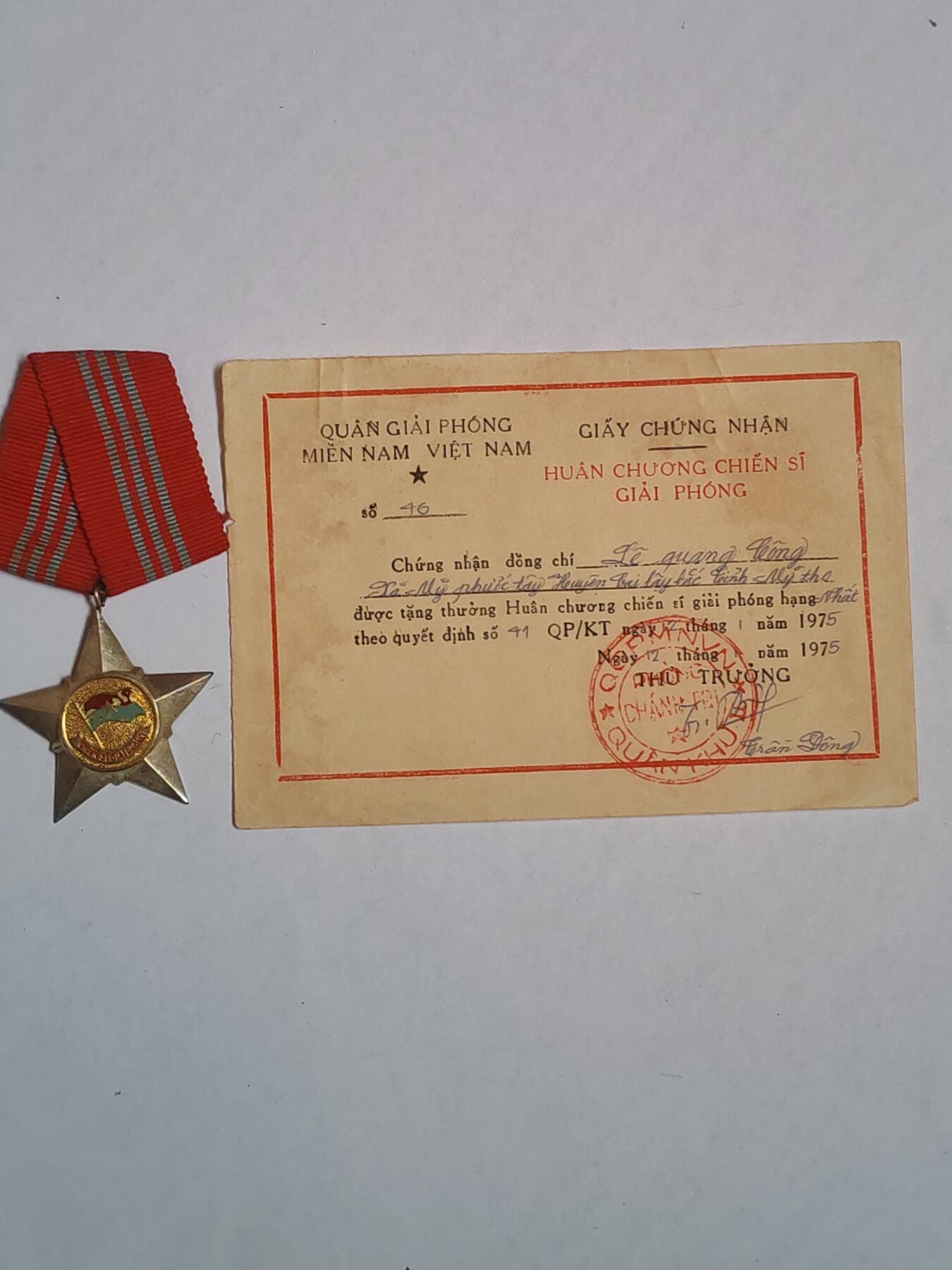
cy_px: 635
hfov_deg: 21.6
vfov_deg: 28.6
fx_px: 2493
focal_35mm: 68
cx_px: 476
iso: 160
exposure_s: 1/100
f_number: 1.95
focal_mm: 5.52
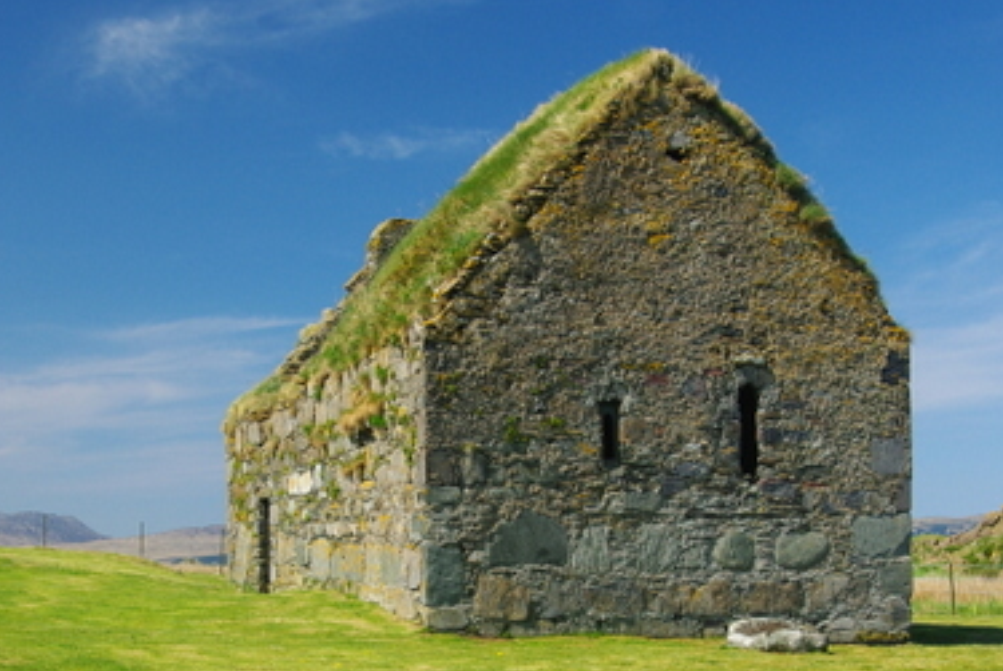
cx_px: 455
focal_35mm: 64
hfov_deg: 31.4
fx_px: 1785
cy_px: 540
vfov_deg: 21.0
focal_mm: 20
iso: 100
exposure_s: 1/125
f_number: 5.6
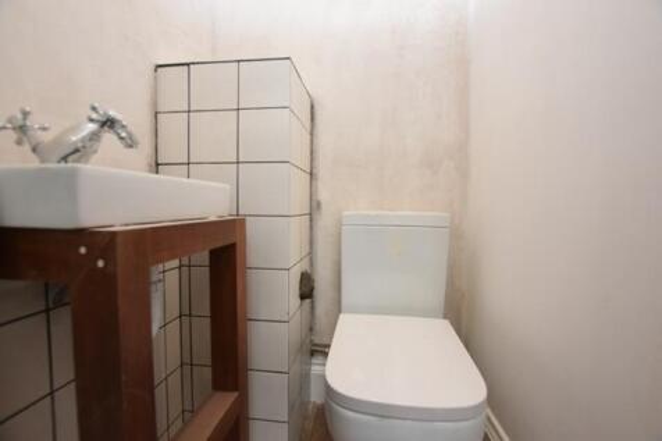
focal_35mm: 15
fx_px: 276
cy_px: 220
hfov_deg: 100.4
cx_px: 331
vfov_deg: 77.3
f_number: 5.6
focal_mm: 10
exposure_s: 1/125
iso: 800
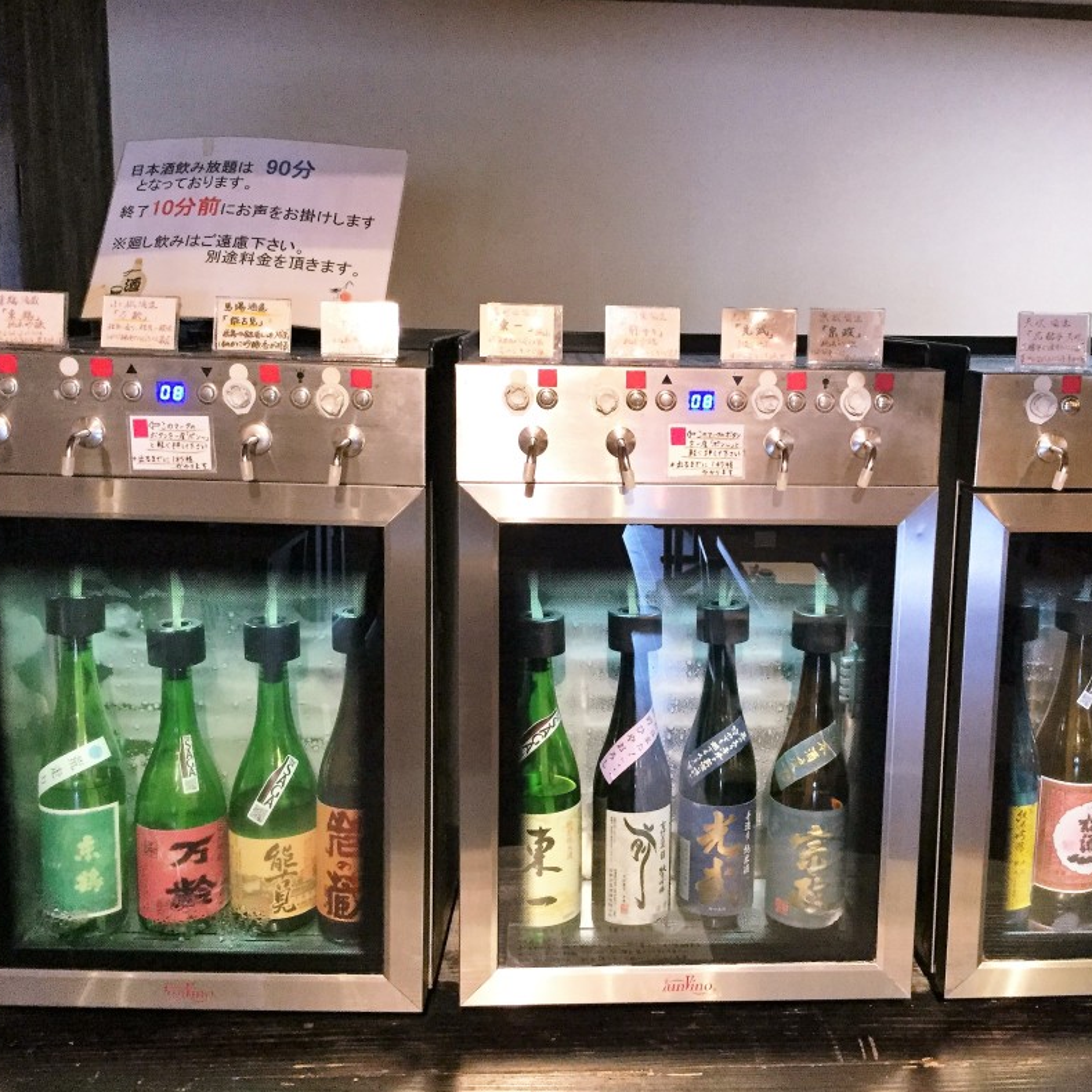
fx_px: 1321
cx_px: 631
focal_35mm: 37
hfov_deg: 44.8
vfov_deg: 44.9
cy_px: 550
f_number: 2.4
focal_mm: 3.3
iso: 200
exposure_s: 1/24
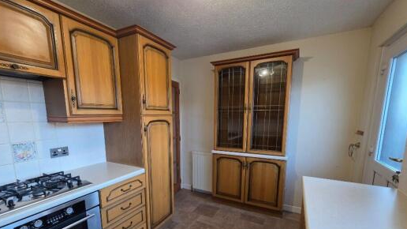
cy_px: 146
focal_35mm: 16
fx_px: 173
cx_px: 194
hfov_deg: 99.3
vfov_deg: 65.8
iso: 250
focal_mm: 2.2
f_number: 1.9
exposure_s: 1/100
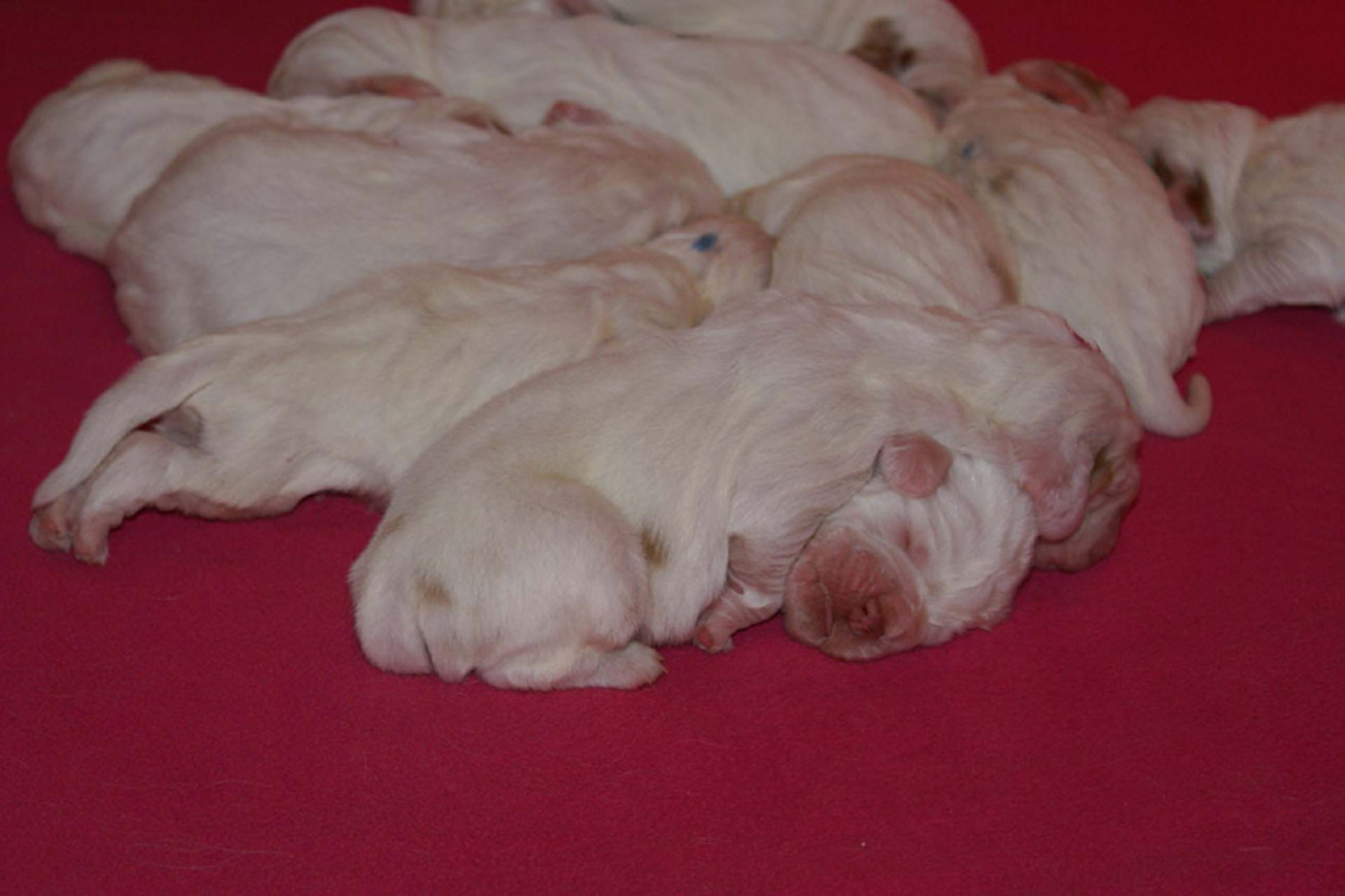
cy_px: 448
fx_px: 3922
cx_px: 672
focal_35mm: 105
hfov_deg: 19.5
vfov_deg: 13.0
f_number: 5.6
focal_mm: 70
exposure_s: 1/125
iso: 400
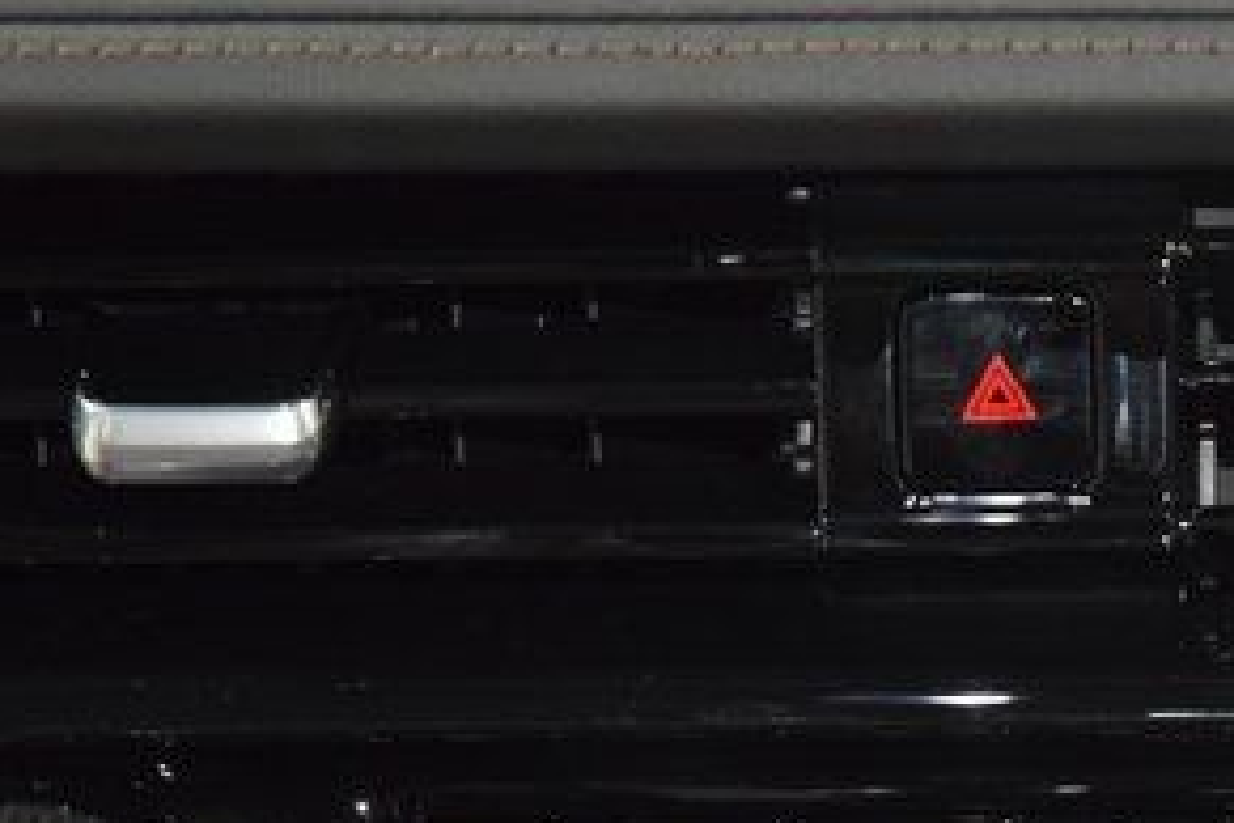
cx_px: 1009
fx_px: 7918
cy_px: 901
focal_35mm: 231
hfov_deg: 8.9
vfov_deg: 5.9
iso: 2500
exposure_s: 1/20
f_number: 4.5
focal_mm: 70
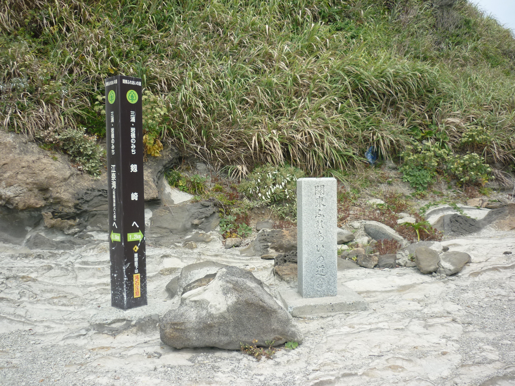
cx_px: 258
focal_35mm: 33
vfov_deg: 42.9
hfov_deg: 55.4
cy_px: 193
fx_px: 491
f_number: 8
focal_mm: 5.5
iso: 80
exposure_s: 1/125
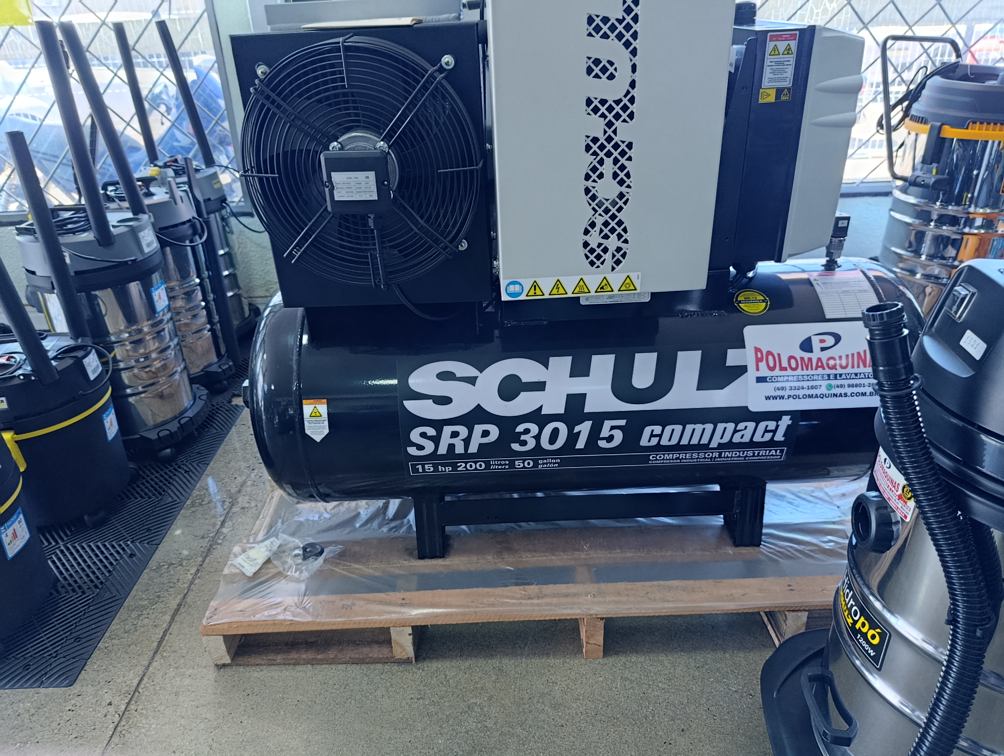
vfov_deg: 59.0
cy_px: 378
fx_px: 668
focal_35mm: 23
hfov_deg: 73.8
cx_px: 502
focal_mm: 6.11
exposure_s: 1/120
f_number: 1.65
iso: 1171
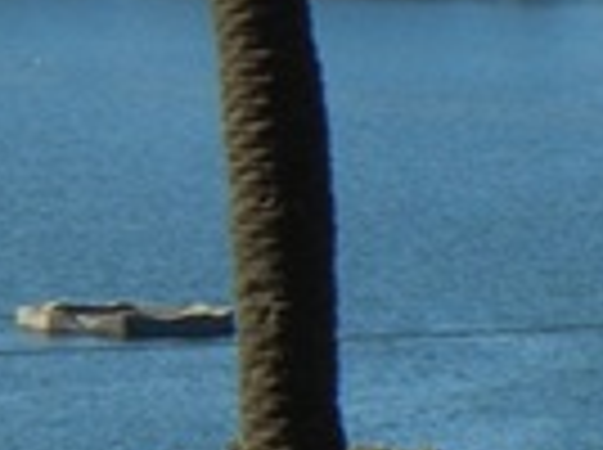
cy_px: -234
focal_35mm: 797
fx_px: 13859
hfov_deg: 2.5
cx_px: -752
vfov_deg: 1.9
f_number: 9.2
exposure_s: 1/270
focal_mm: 24
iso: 160
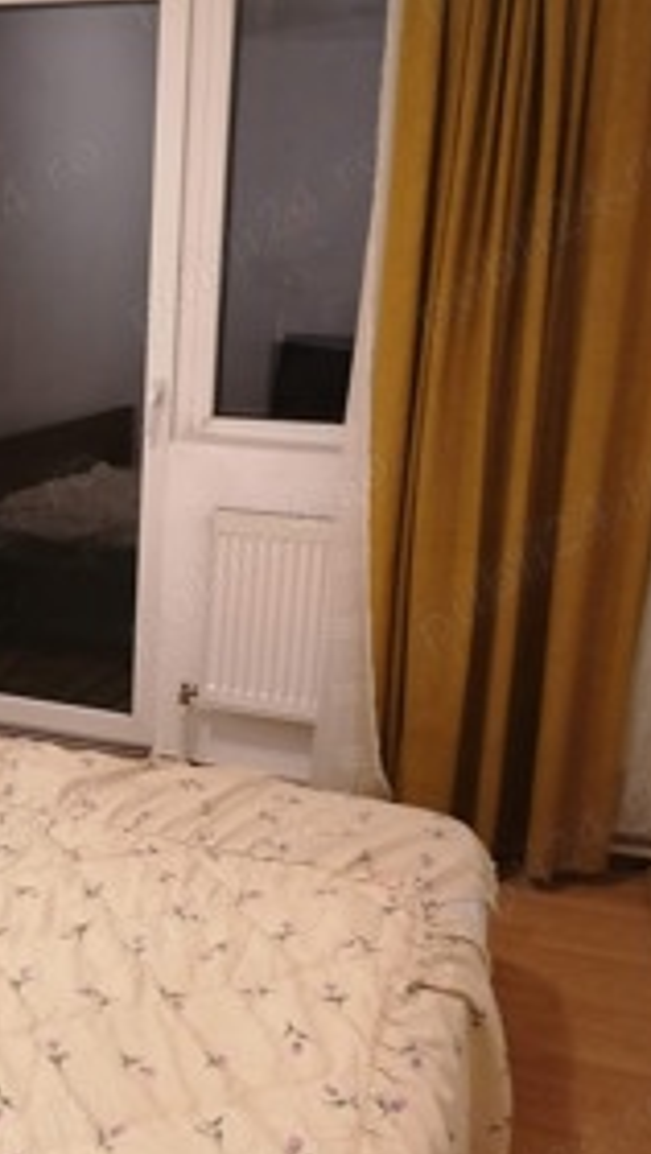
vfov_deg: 48.3
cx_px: 111
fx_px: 1286
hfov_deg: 27.7
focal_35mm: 42
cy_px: 618
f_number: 1.8
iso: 640
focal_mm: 4.75
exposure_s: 1/20
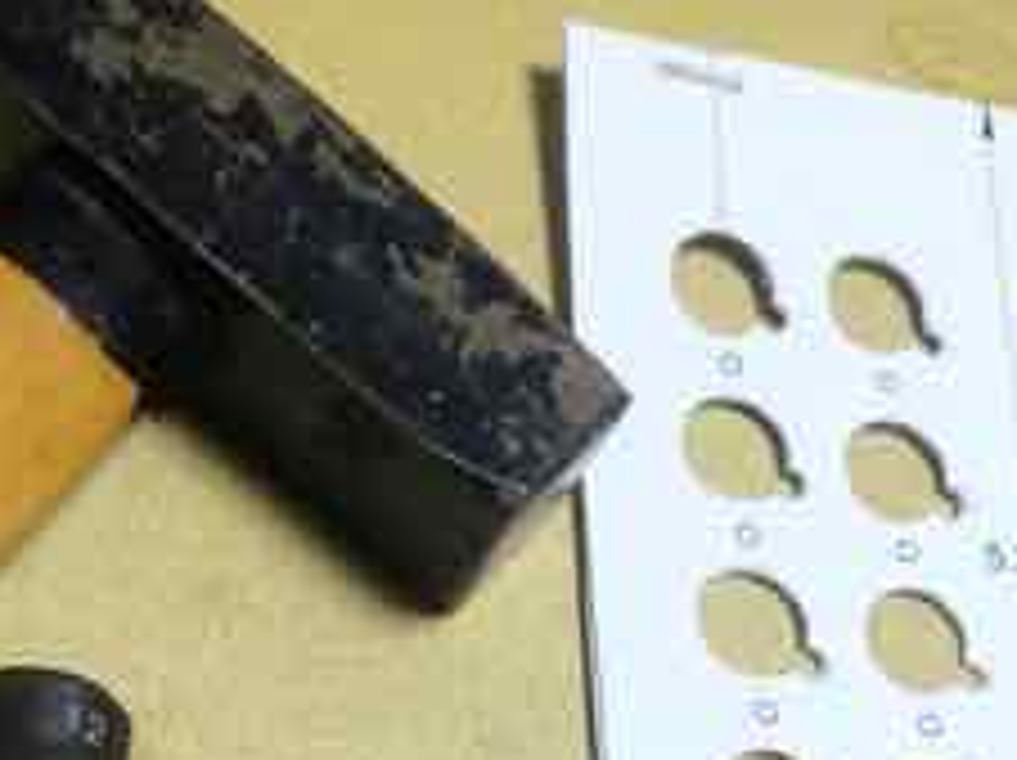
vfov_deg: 16.7
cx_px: 562
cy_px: 854
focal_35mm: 85
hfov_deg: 23.0
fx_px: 2495
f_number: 2.2
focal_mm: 4.12
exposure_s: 1/30
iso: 64
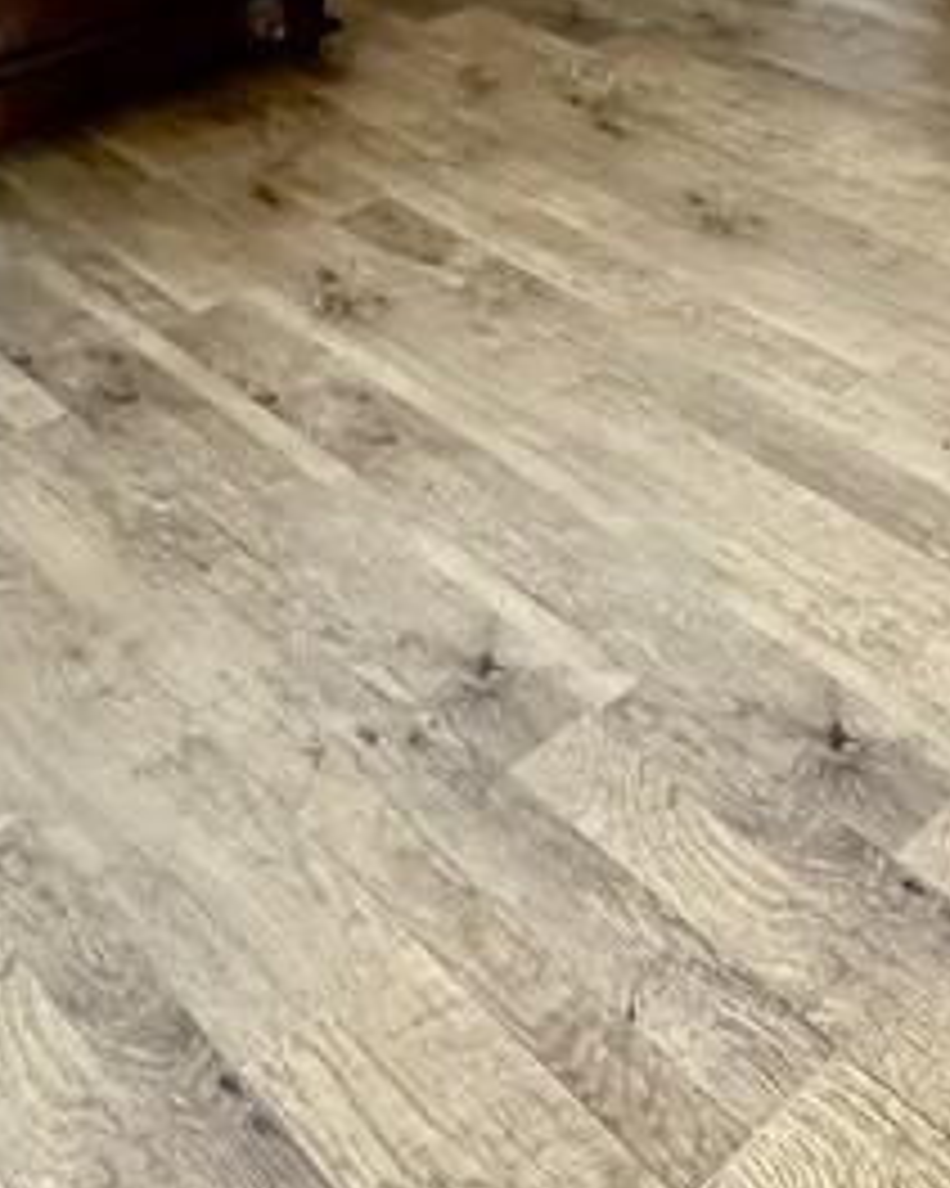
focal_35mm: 53
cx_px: 968
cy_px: -270
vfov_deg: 29.8
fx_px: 1864
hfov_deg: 26.9
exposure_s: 1/60
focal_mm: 2.22
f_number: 2.2
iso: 400
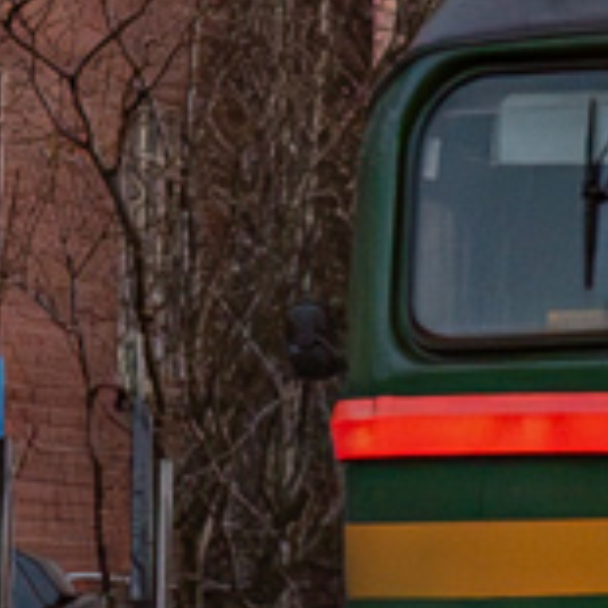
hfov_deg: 5.5
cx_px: 1059
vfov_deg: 5.6
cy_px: 86
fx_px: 6220
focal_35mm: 313
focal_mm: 38
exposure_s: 1/160
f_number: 5
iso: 400
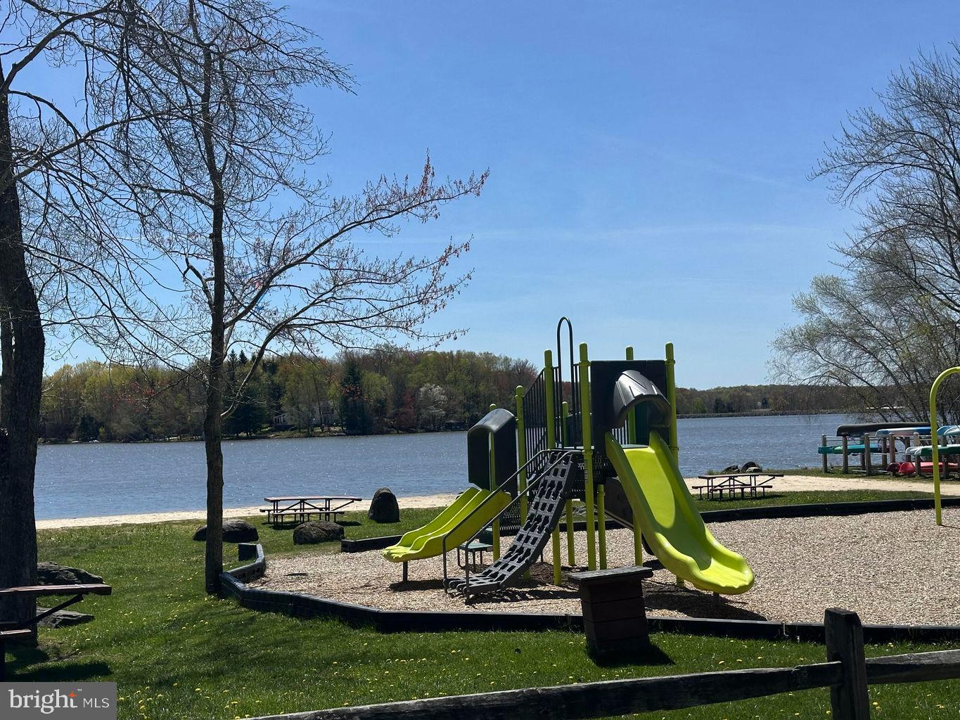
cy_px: 360
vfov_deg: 30.3
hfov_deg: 39.7
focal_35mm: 48
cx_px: 480
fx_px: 1331
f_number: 1.78
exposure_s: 1/5882
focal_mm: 6.86
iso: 64
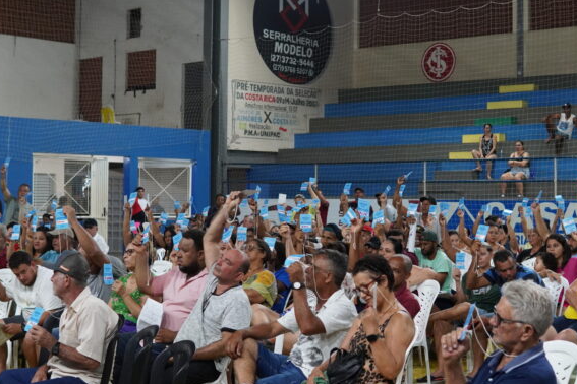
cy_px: 185
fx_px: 978
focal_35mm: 61
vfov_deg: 22.3
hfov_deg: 32.7
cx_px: 377
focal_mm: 30
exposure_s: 1/160
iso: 1600
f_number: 3.2
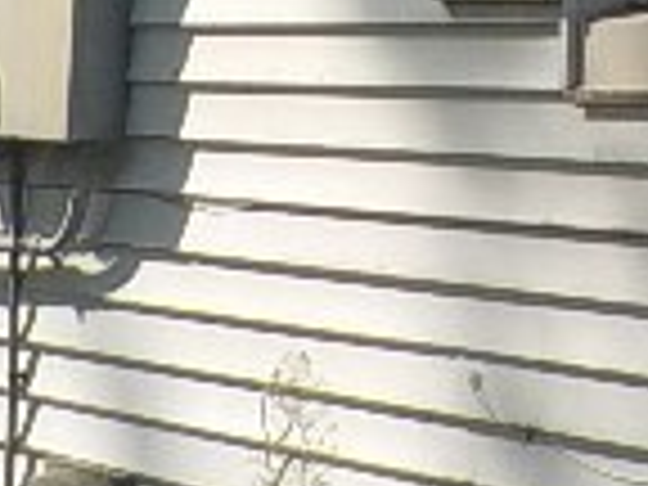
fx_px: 3126
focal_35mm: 167
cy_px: -387
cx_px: 612
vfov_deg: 8.5
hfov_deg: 11.7
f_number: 3.3
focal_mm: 4.1
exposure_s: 1/1000
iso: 125
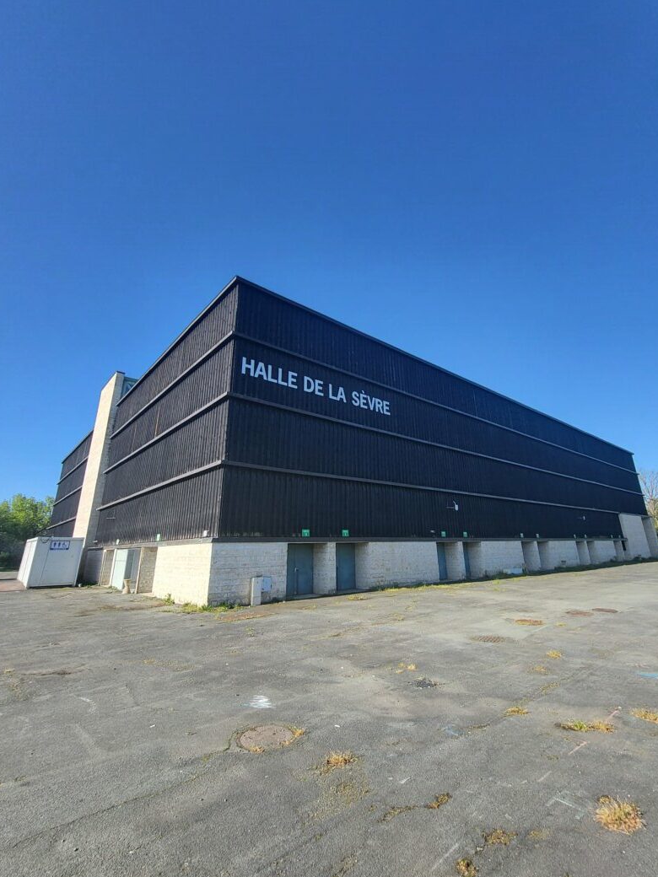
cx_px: 346
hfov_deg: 81.7
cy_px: 411
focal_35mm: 15
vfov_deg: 98.0
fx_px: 380
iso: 32
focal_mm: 1.74
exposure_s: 1/503
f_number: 2.2
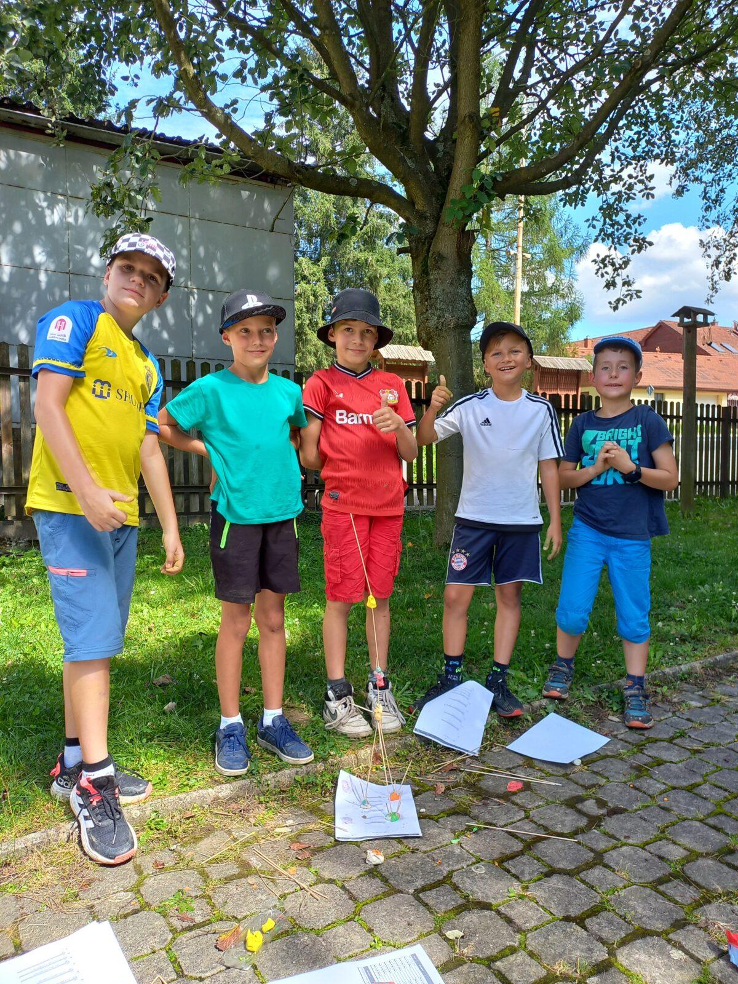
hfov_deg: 54.9
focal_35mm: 25
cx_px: 369
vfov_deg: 69.4
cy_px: 492
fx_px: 711
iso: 50
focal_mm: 4.65
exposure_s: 1/230
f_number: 1.8
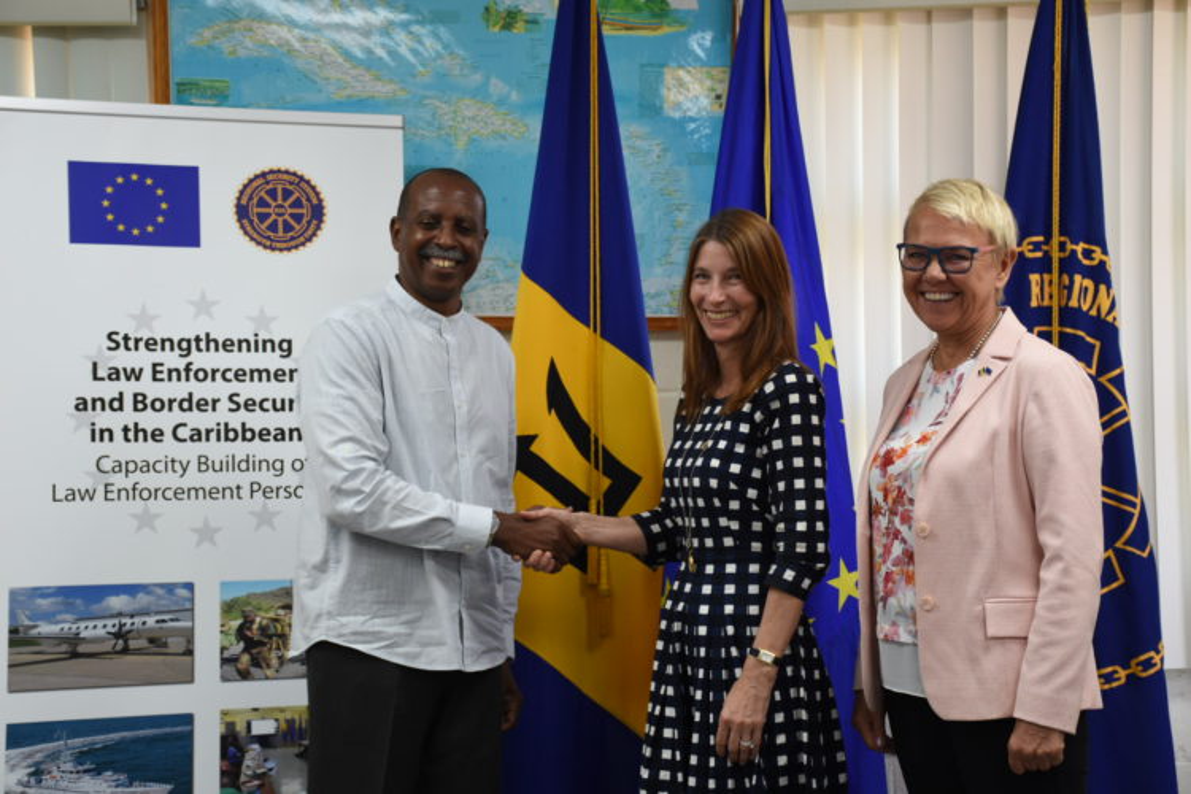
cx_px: 596
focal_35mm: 68
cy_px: 397
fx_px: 2233
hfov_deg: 29.9
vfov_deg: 20.2
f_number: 5.6
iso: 400
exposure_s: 1/50
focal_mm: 45
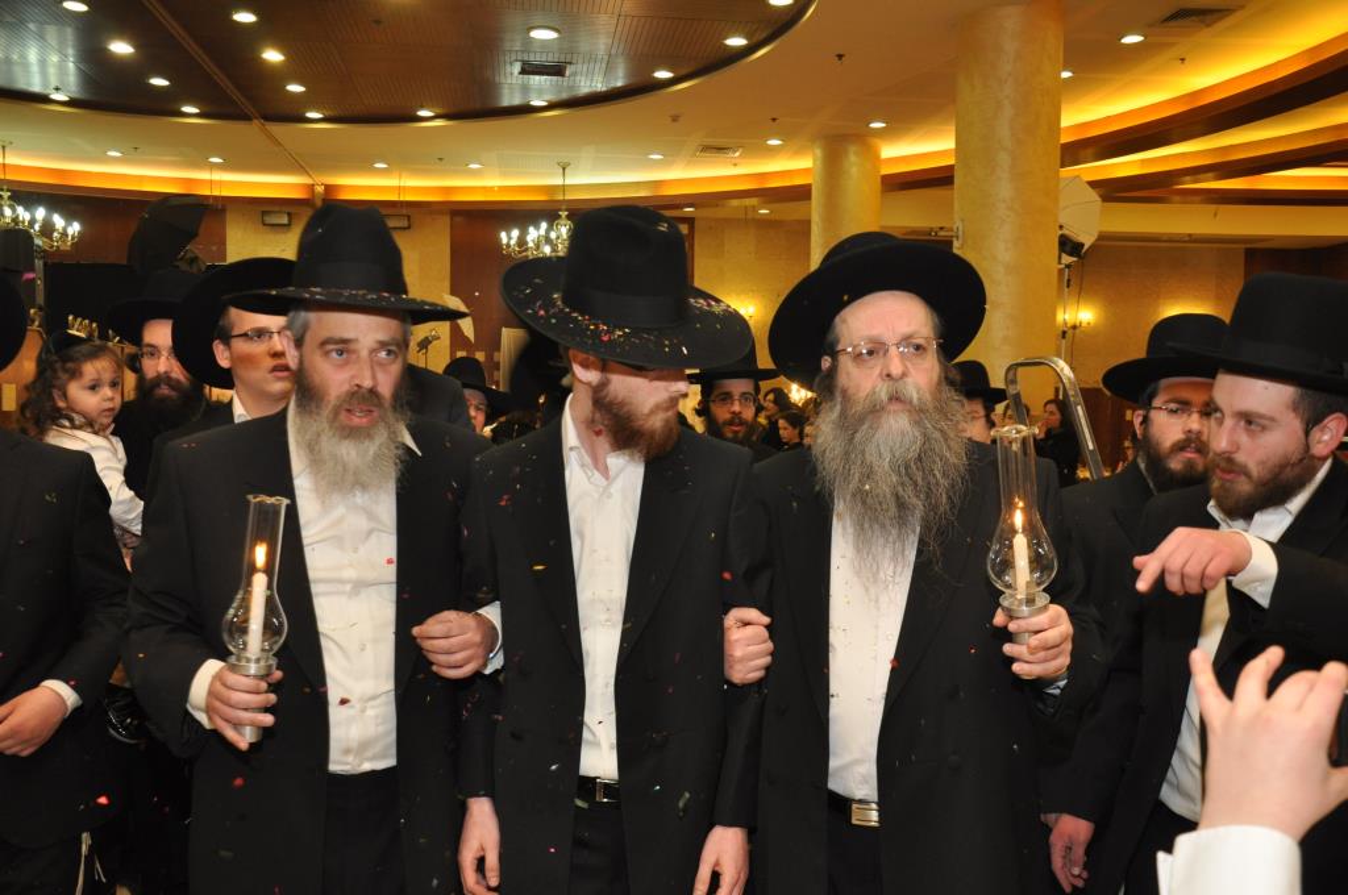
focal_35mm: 36
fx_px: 1346
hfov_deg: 53.2
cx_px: 674
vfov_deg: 36.8
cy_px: 448
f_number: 5.6
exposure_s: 1/60
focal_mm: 24
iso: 800
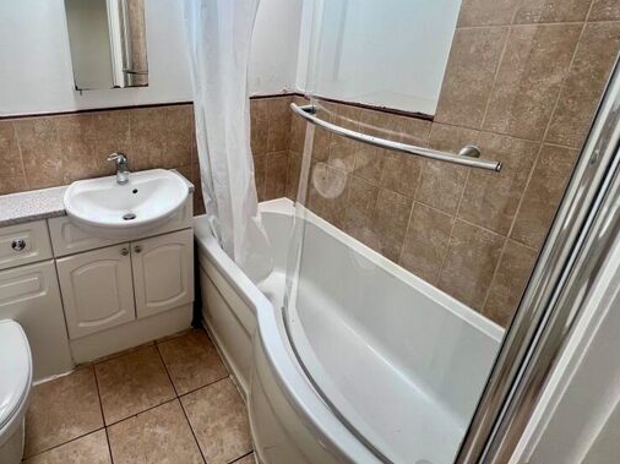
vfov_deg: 70.5
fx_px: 322
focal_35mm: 18
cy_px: 177
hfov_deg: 84.0
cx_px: 195
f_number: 1.8
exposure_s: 1/99
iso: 50
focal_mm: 1.57
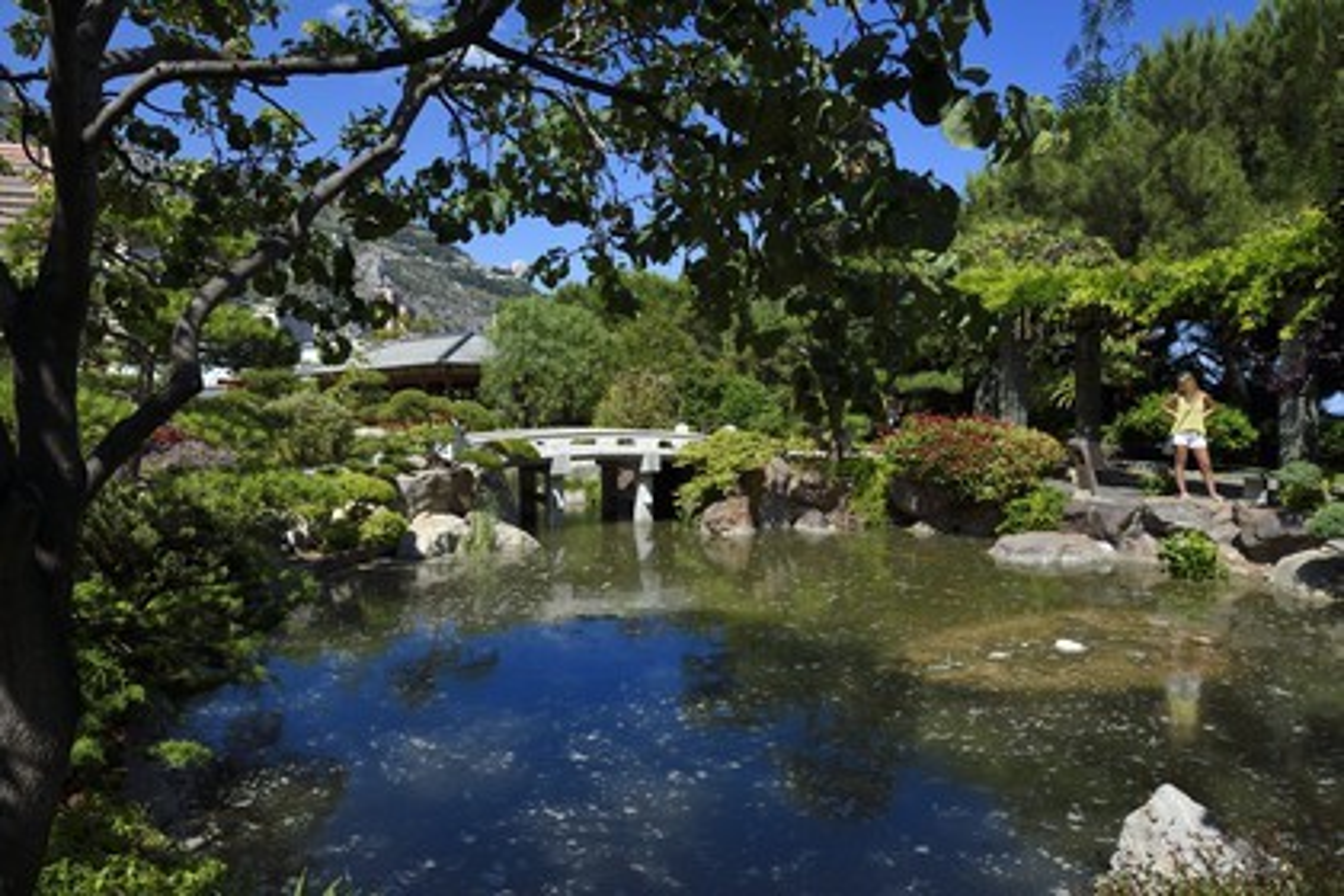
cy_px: 448
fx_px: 896
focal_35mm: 24
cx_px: 672
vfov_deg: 53.1
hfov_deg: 73.7
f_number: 10
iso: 200
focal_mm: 24
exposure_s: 1/250
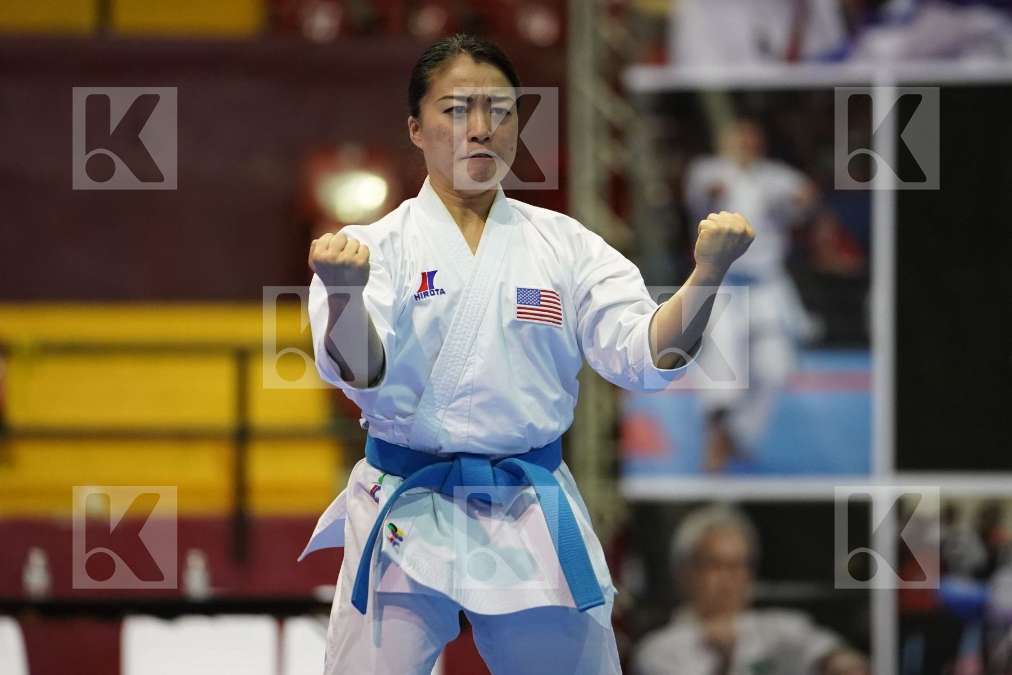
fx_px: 8433
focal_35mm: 300
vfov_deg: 4.6
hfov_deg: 6.9
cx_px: 506
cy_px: 338
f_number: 2.8
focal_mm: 200
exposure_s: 1/320
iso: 3200
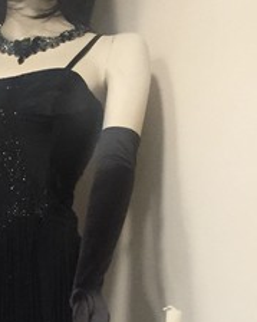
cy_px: 388
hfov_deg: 14.2
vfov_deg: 18.0
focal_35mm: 101
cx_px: -128
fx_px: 961
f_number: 2.2
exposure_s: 1/33
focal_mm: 4.15
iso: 250
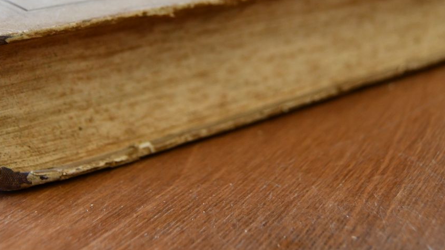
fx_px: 732
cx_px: 201
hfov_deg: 33.8
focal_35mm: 62
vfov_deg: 19.1
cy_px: 21
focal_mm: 24
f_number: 3.8
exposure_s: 1/125
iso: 900
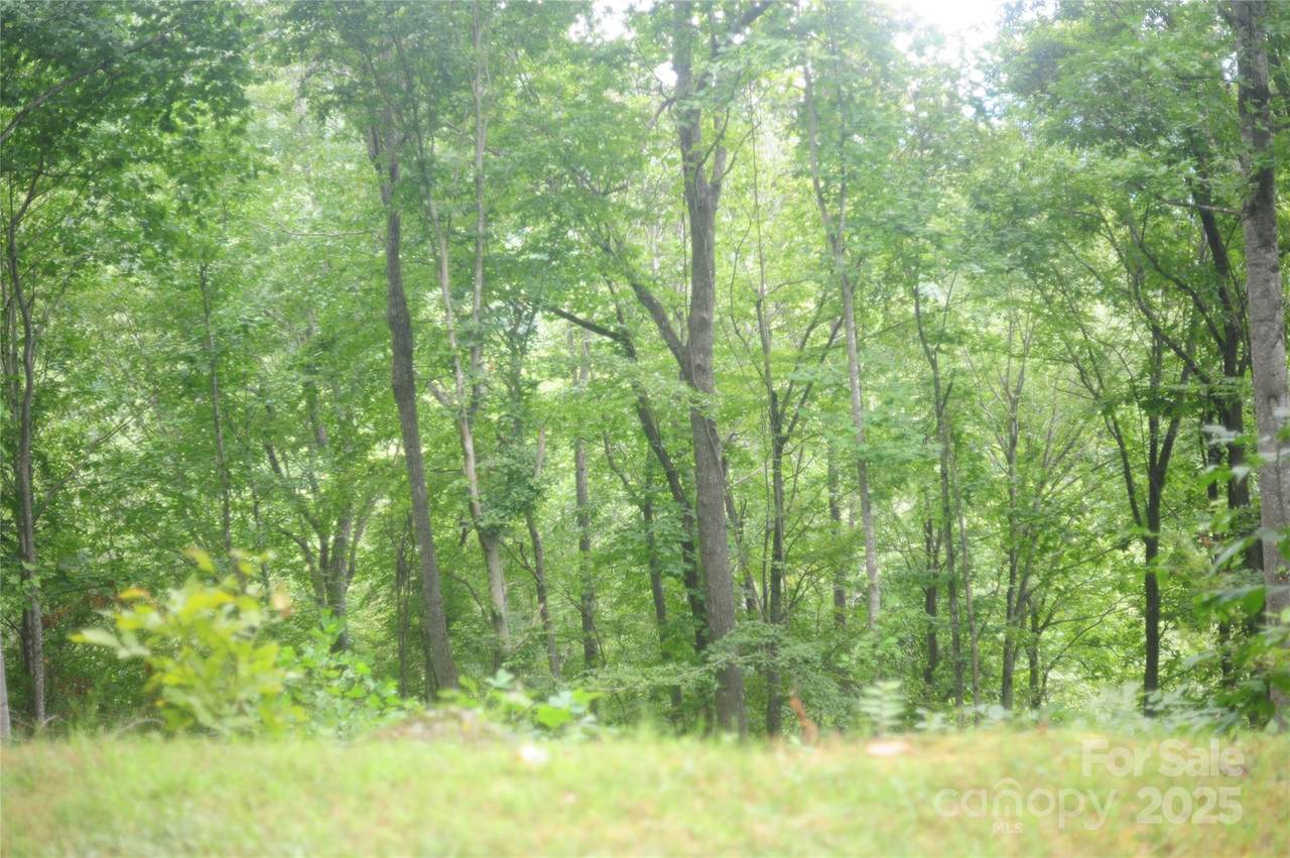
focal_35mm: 200
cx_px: 645
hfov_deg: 10.3
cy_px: 429
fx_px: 7160
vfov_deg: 6.9
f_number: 4.5
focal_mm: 200
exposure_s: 1/250
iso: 200
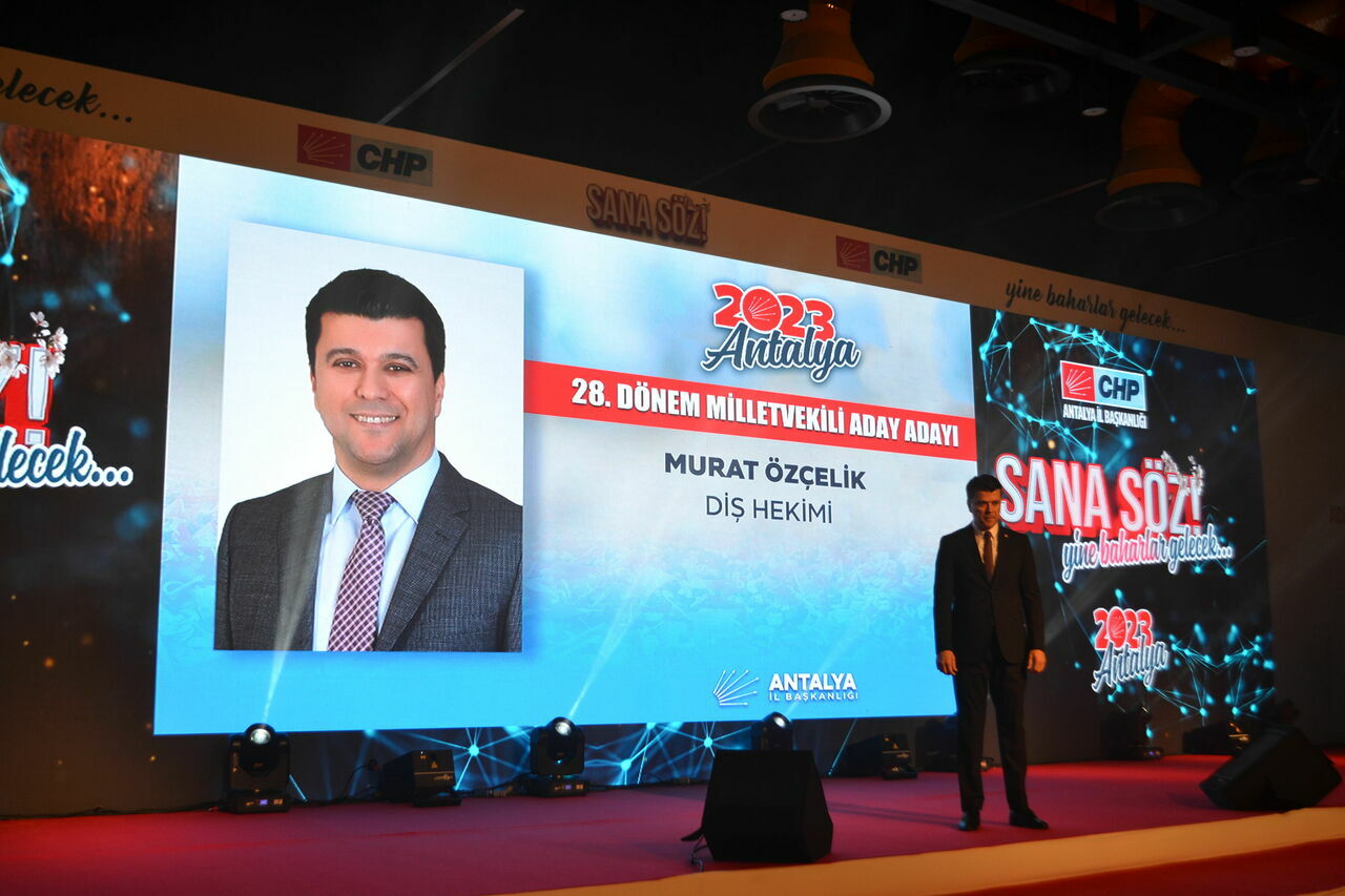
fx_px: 1457
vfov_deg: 34.2
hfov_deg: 49.6
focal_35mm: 39
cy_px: 448
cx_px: 672
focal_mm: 26
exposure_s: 1/100
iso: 400
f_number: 5
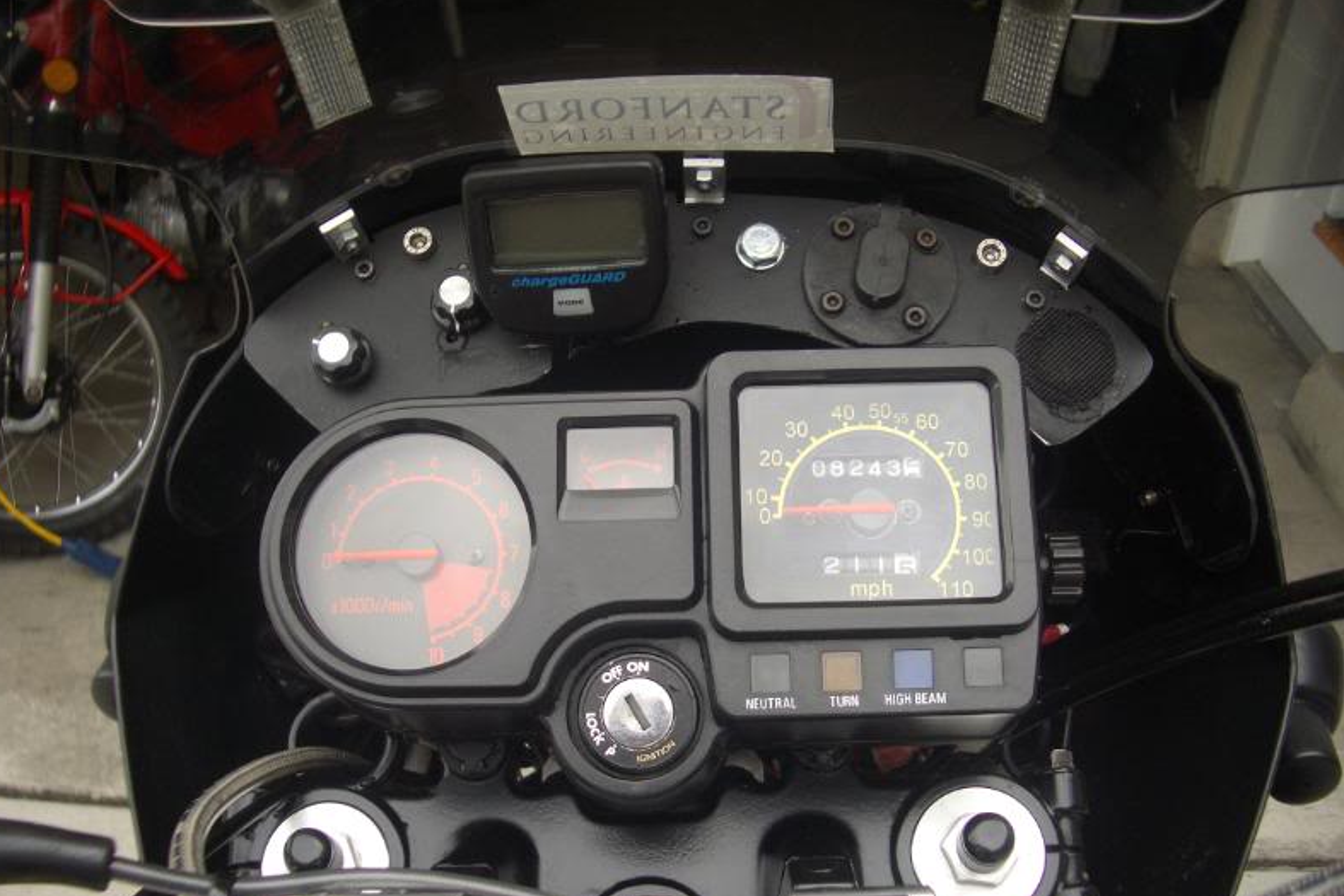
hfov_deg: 51.9
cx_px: 663
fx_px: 1381
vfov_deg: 35.9
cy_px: 505
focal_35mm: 37
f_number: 2.6
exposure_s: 1/200
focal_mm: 5.8
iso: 50
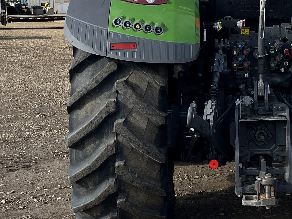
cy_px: 49
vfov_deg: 17.1
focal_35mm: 86
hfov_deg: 22.1
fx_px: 725
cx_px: 272
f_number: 1.6
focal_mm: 5.1
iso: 50
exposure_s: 1/2222
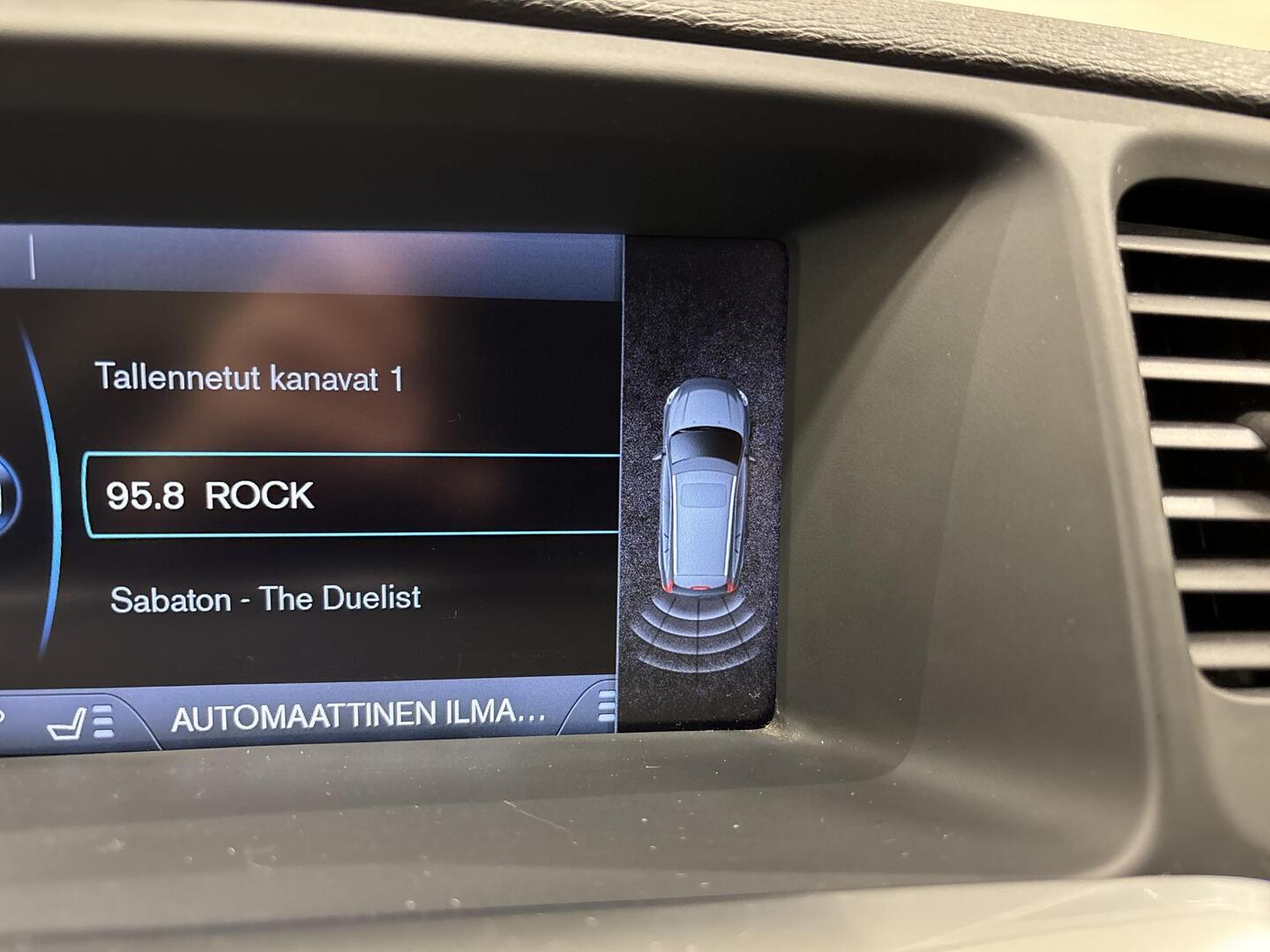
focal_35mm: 26
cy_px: 476
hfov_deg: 67.3
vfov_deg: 53.1
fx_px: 954
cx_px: 635
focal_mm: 5.96
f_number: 1.6
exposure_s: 1/42
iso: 500
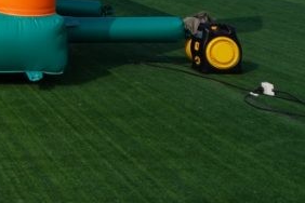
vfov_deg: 14.4
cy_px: -119
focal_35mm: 87
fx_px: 737
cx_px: -230
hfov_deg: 18.6
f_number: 10
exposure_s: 1/250
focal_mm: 16
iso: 100
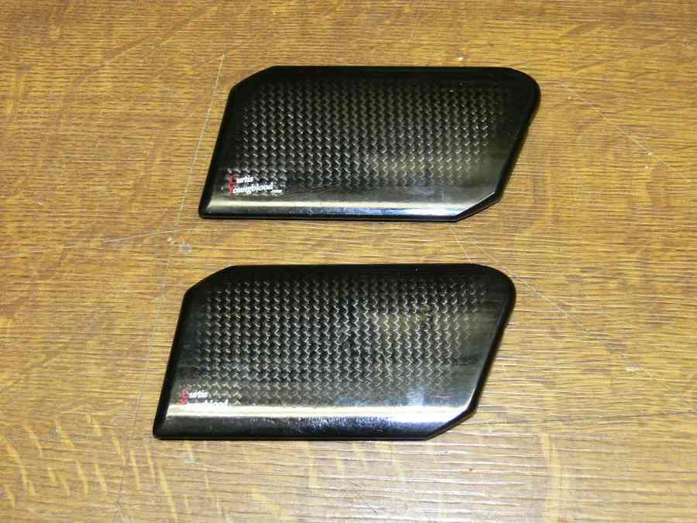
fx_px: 1208
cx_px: 348
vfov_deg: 24.4
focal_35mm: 60
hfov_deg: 32.2
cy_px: 262
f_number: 3.2
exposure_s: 1/30
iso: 100
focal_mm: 10.5
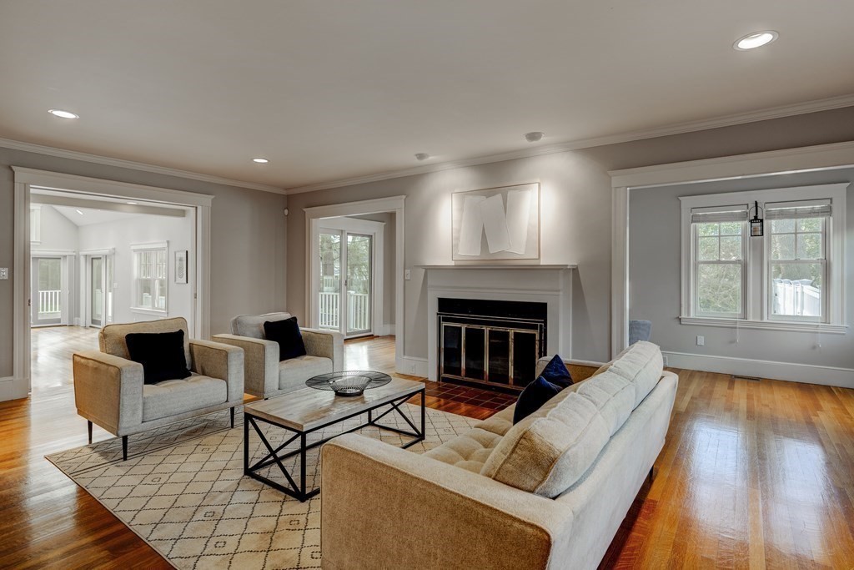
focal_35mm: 18
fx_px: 427
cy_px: 285
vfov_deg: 67.4
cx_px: 427
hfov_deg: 90.0
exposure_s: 1/40
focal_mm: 18
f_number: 6.3
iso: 400
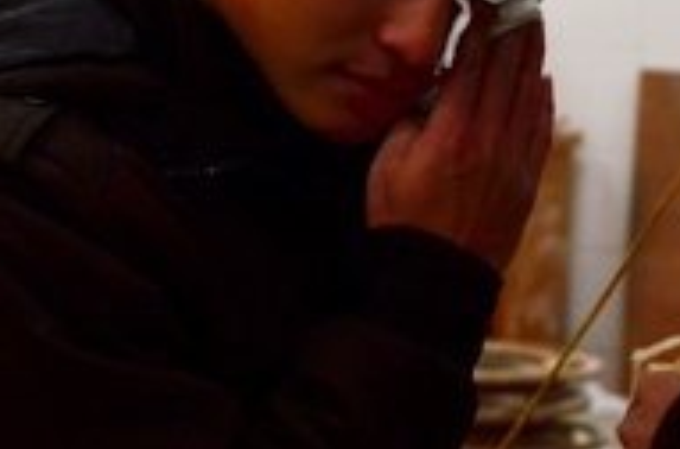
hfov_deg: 9.1
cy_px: -119
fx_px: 4255
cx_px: 381
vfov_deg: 6.0
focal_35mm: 226
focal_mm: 48
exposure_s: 1/160
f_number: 4.8
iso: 400
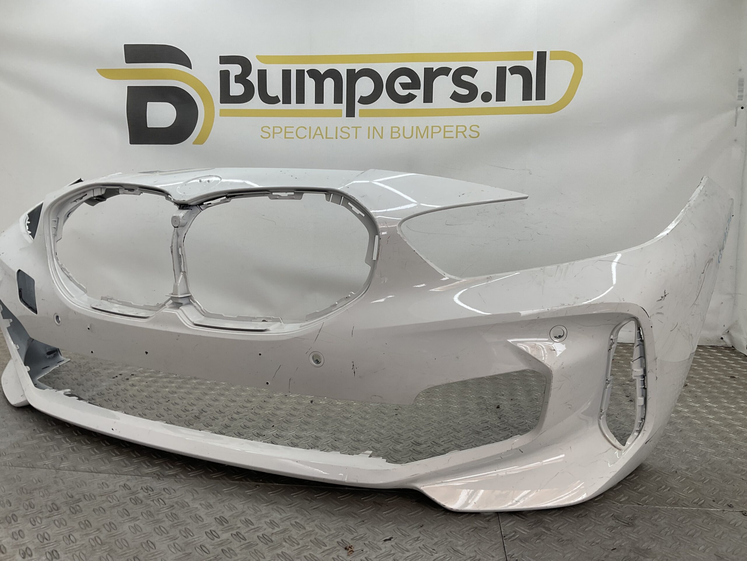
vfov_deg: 48.2
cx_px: 374
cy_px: 280
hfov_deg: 61.7
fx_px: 626
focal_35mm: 29
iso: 16
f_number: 1.8
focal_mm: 3
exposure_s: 1/153
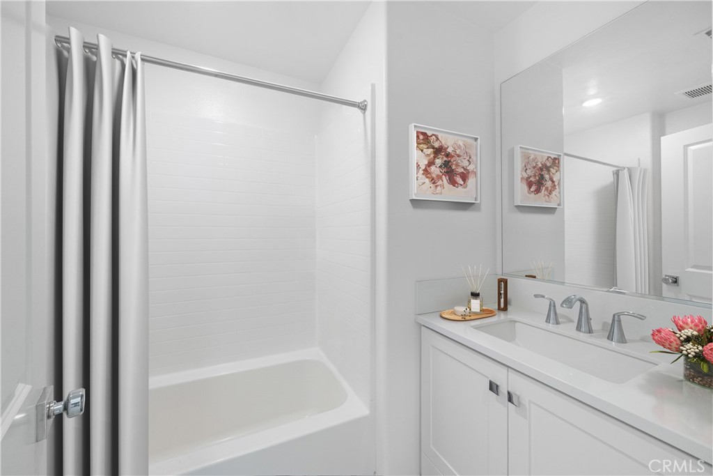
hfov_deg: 112.6
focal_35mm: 12
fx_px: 238
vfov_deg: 90.0
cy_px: 238
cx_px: 356
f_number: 13
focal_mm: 12
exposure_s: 1
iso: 1000
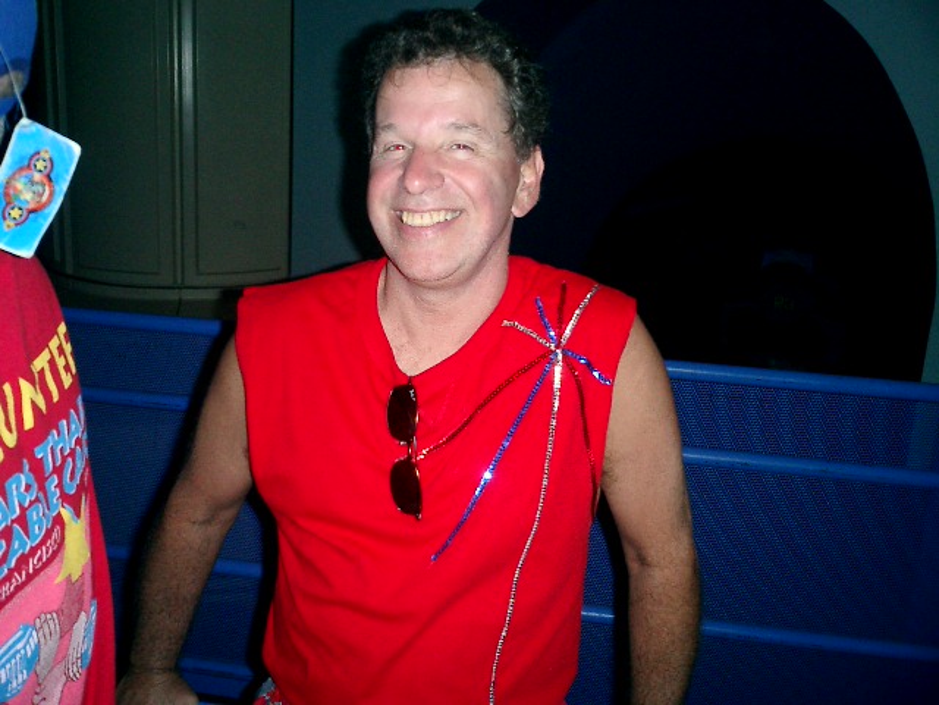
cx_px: 470
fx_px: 977
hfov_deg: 51.4
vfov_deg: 39.7
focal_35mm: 36
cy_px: 352
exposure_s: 1/30
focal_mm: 7.5
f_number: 3.2
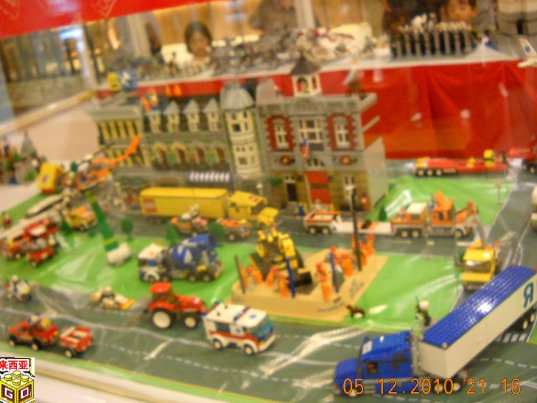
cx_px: 250
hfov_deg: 42.0
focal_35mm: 45
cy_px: 211
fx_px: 698
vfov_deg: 32.2
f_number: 3.1
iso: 400
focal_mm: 6.72
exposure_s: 1/23
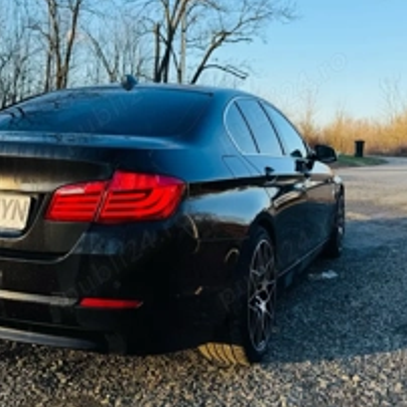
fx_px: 559
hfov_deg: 39.9
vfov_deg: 39.4
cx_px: 165
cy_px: 125
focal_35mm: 42
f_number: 1.78
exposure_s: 1/1339
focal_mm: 6.76
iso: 80
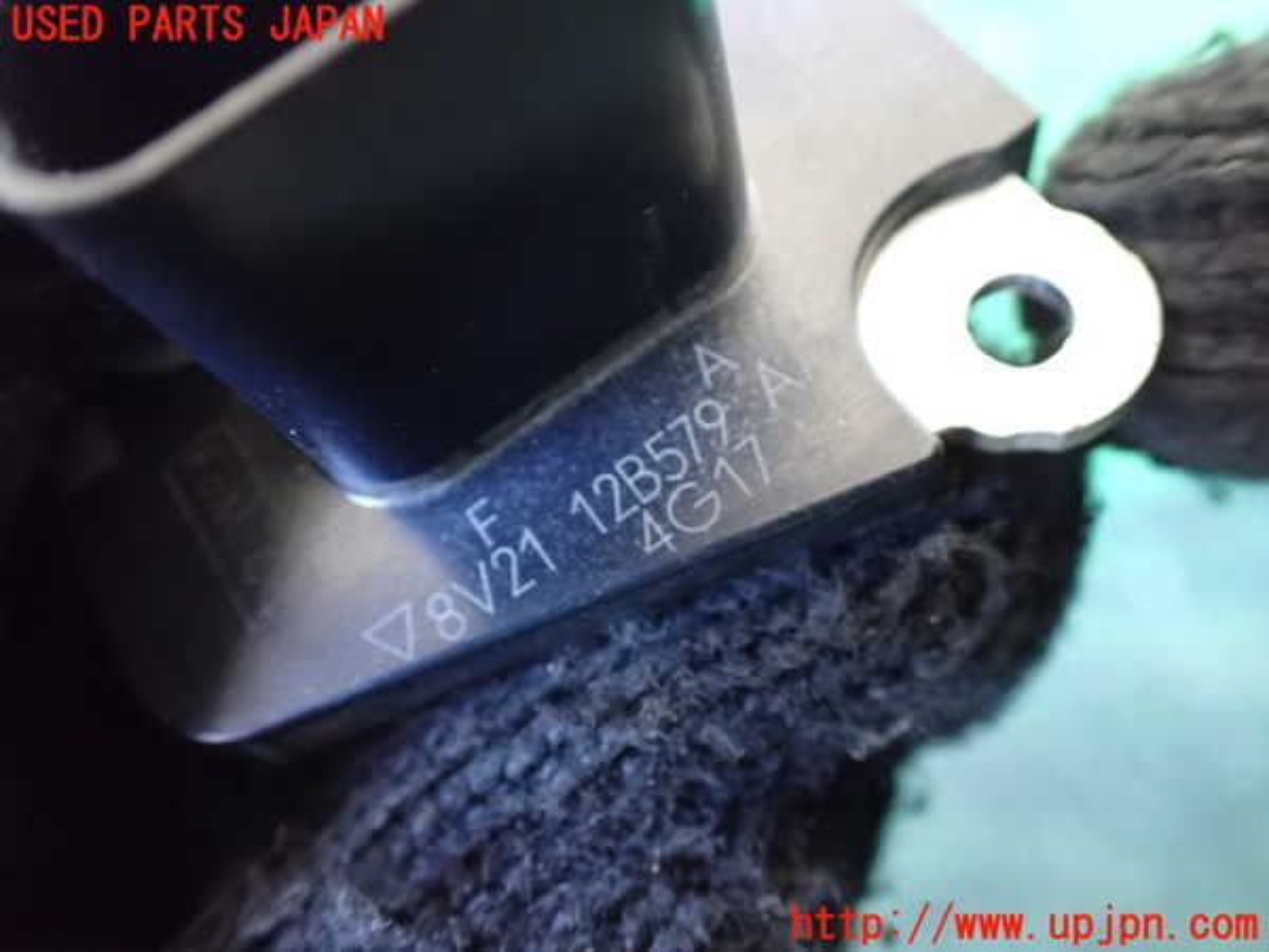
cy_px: 476
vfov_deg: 46.8
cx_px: 634
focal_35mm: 30
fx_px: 1100
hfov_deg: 60.0
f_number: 2.3
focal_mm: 5.4
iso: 1600
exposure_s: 1/30
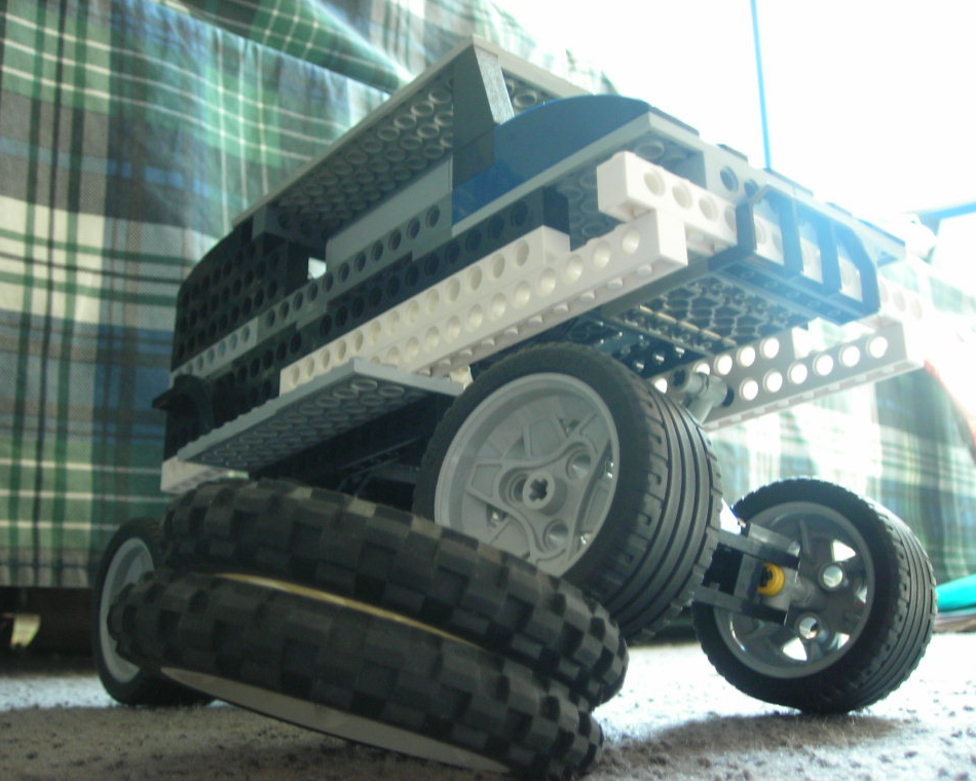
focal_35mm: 40
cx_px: 458
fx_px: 1155
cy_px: 393
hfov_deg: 45.8
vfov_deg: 37.3
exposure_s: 1/3.9
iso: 93
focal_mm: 6.3
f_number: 3.2
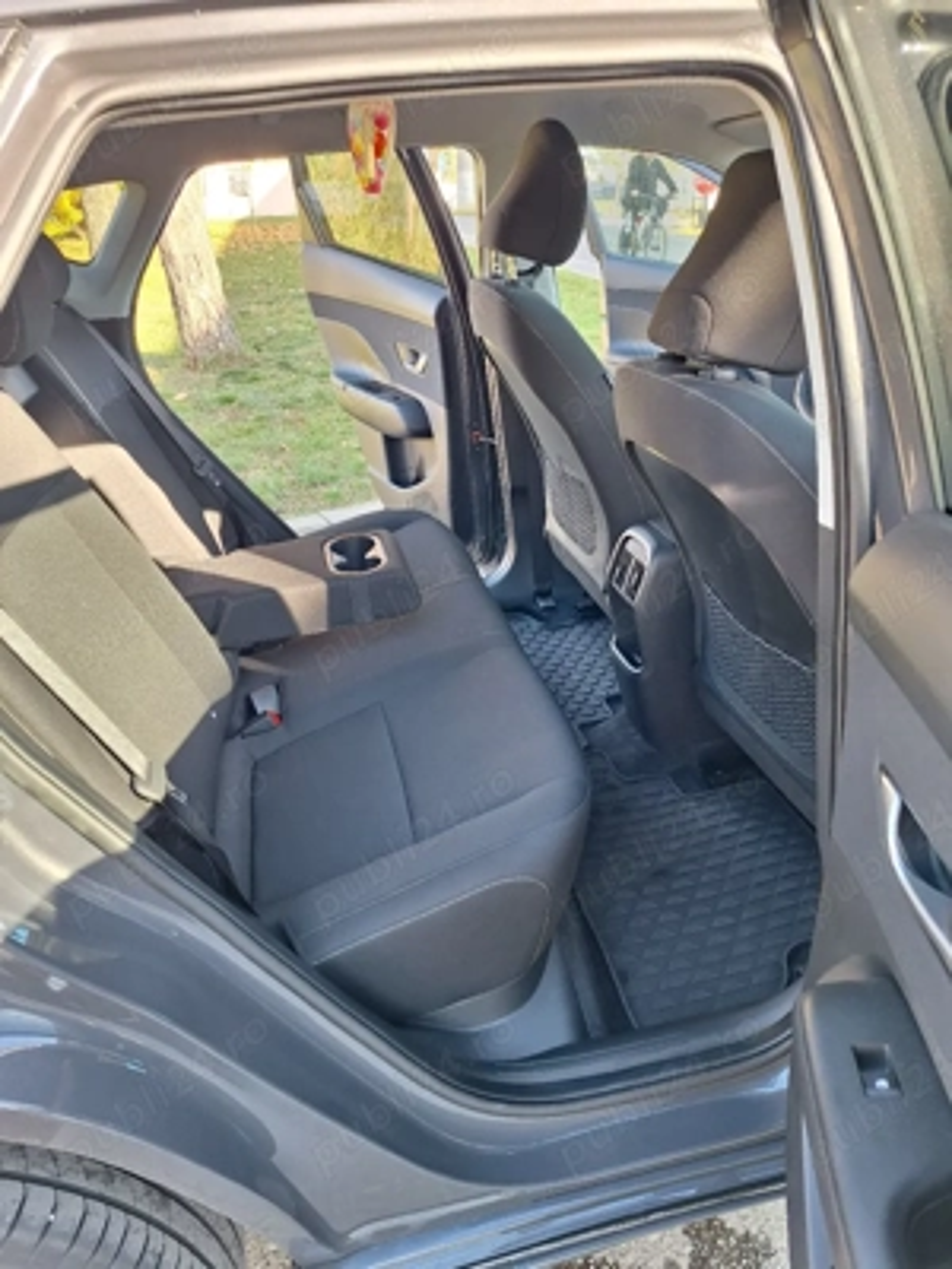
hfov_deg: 58.9
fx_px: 843
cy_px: 634
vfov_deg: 73.9
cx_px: 476
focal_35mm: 23
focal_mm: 5.54
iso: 50
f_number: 1.8
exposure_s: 1/100
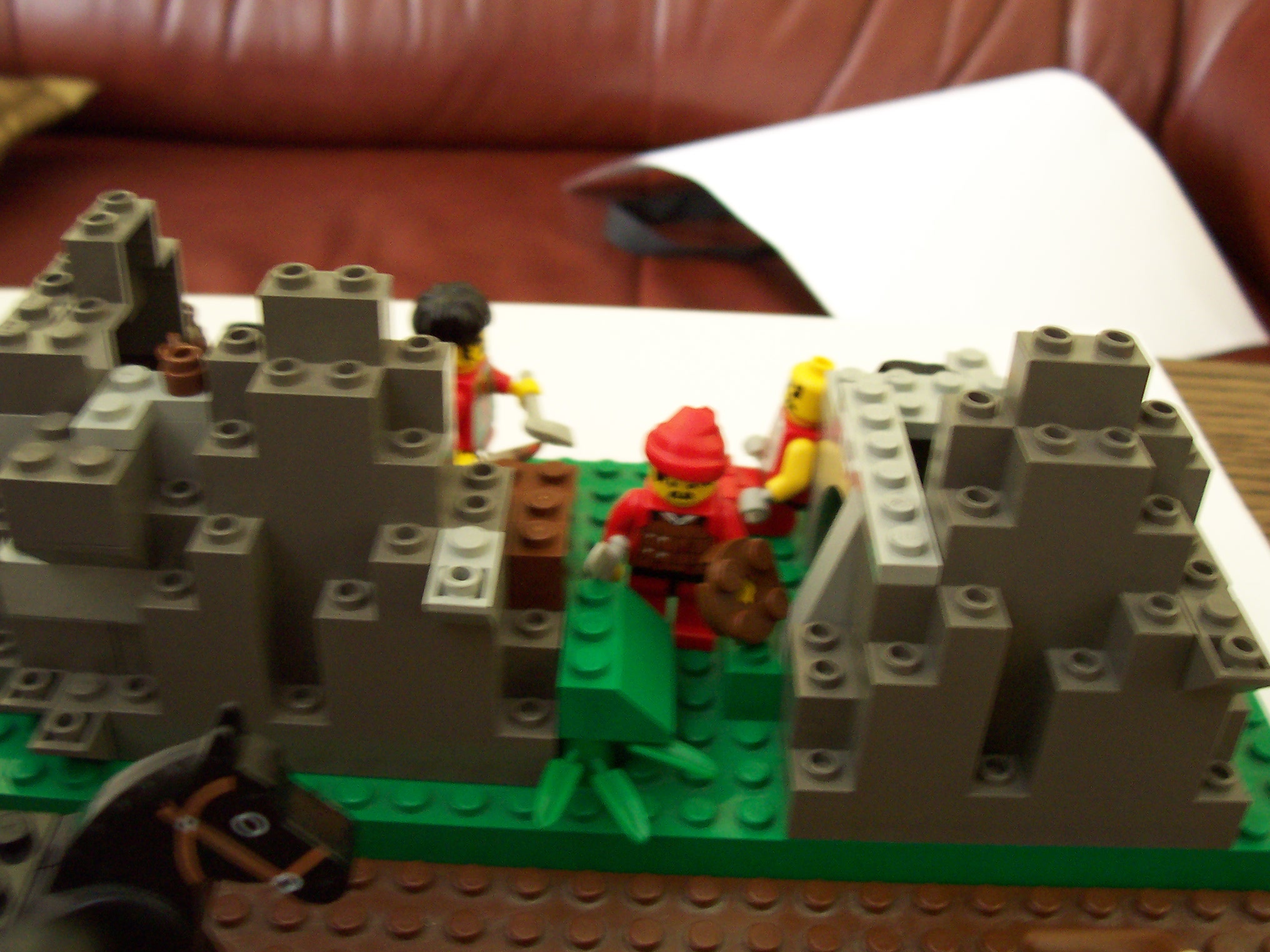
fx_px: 1357
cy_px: 476
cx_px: 635
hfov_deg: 50.1
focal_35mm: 37
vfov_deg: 38.7
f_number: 2.8
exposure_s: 1/8
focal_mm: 5.6
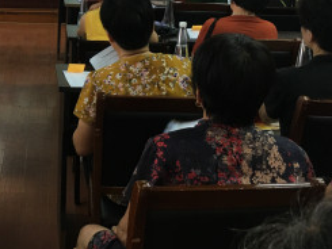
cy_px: 20
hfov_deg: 26.3
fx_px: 681
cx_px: 23
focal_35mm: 71
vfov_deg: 20.3
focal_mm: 4.15
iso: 50
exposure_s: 1/17
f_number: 2.2
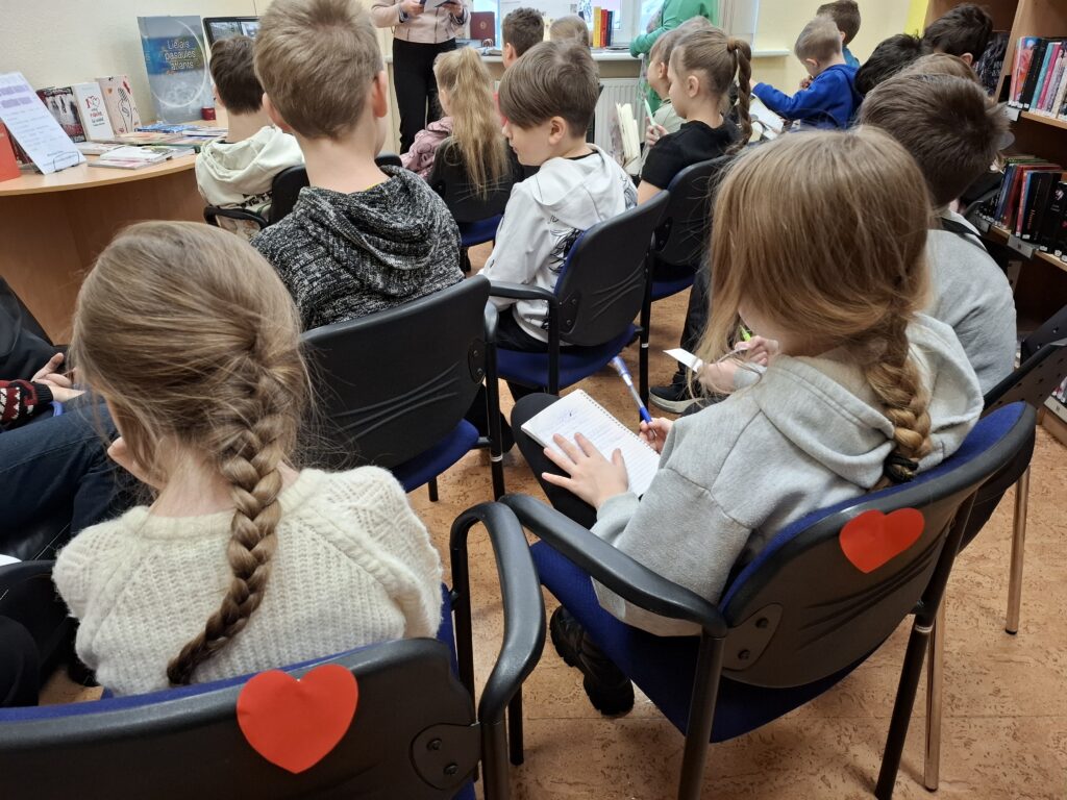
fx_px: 709
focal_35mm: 23
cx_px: 534
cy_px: 400
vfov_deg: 58.9
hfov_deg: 73.9
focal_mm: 5.54
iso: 250
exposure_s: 1/100
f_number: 1.8
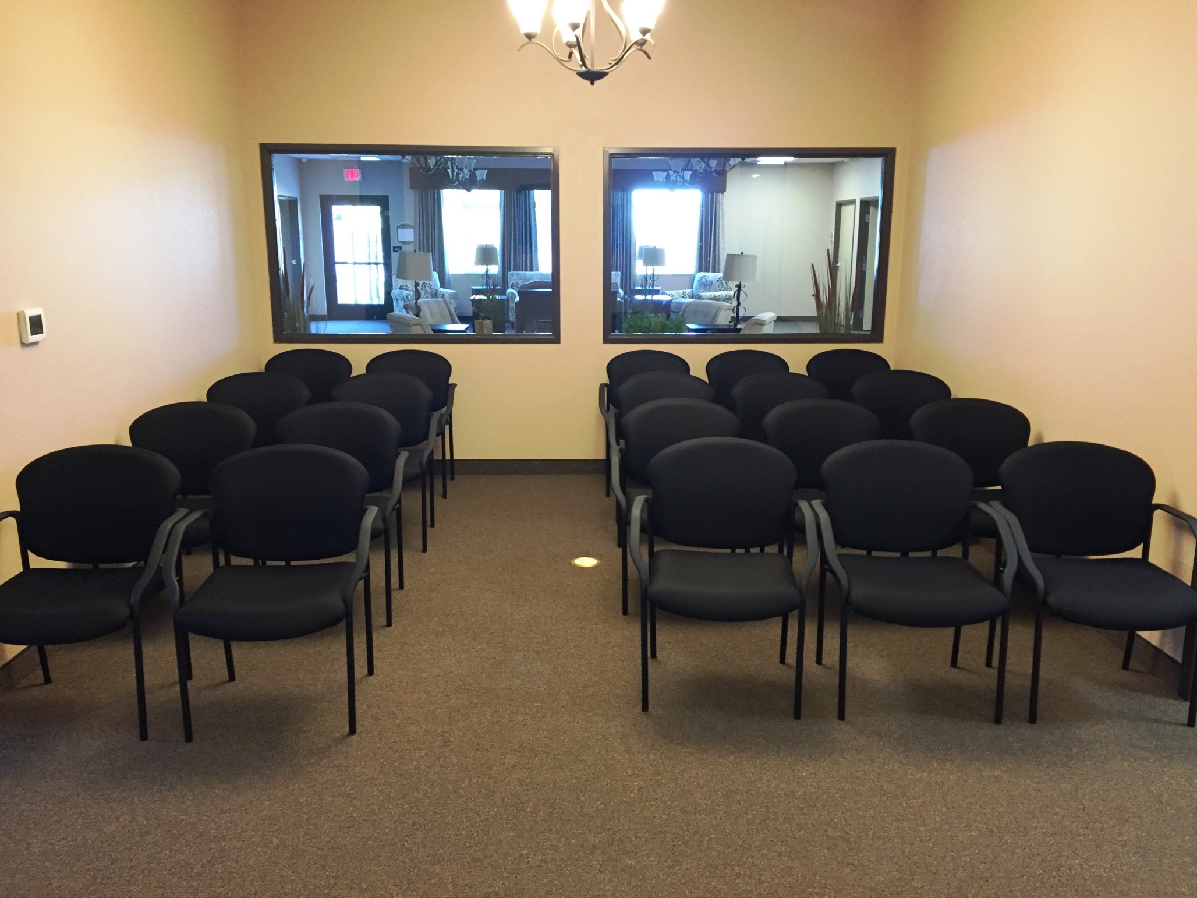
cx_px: 598
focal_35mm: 29
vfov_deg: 48.2
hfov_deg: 61.7
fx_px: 1003
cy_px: 449
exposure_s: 1/30
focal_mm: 4.15
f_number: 2.2
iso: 160
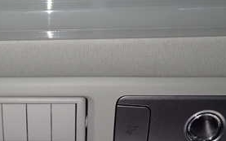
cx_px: 51
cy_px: 156
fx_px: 425
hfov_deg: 29.2
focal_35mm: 69
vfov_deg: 18.1
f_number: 2.3
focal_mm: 5.4
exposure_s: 1/30
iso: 320
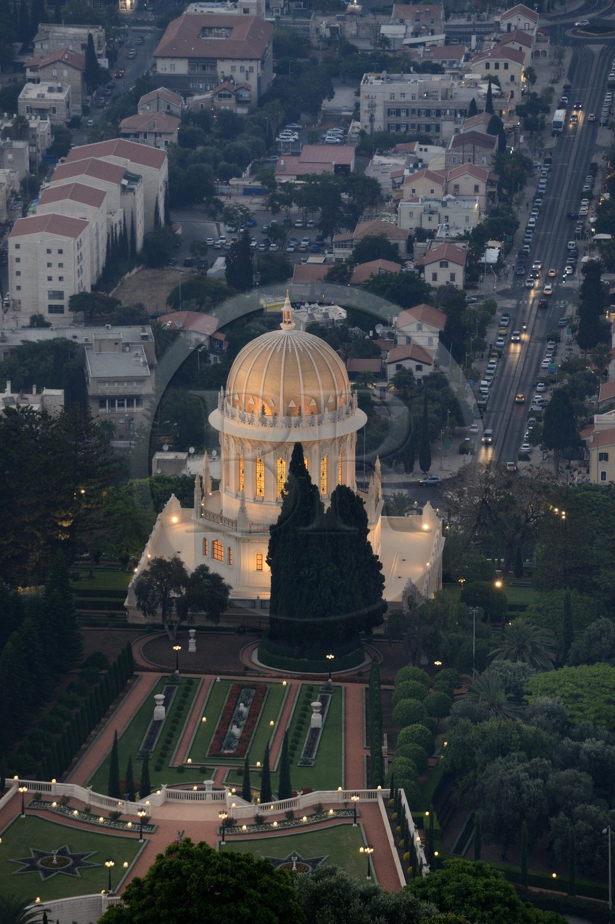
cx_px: 308
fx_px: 5130
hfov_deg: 6.9
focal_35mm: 200
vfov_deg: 10.3
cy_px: 462
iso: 1600
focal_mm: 200
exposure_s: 1/60
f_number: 5
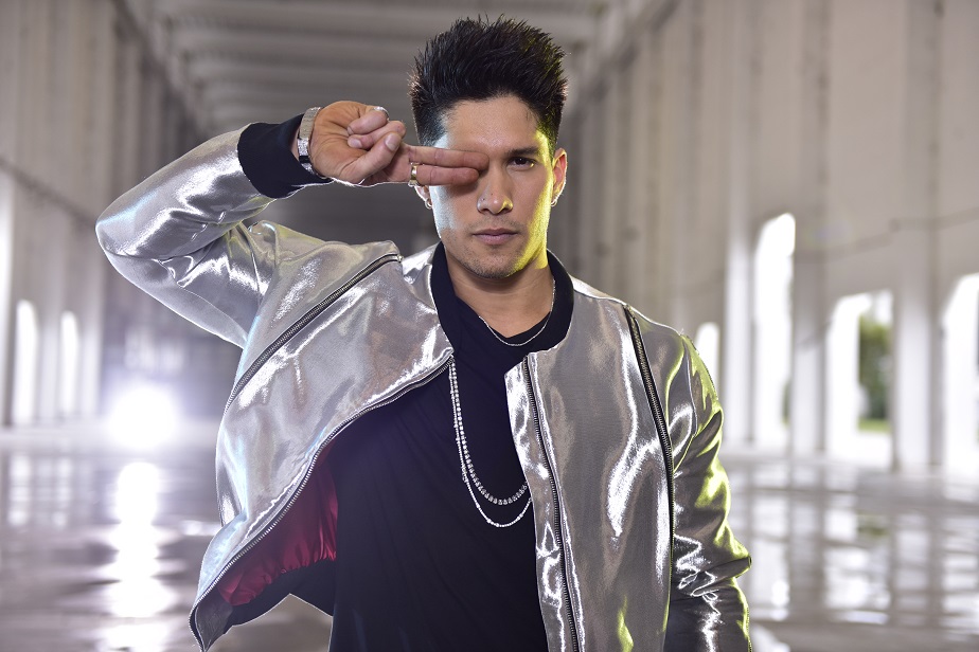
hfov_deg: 39.6
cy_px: 326
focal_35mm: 50
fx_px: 1360
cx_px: 490
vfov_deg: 27.0
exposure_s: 1/400
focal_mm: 50
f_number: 2.8
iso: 320
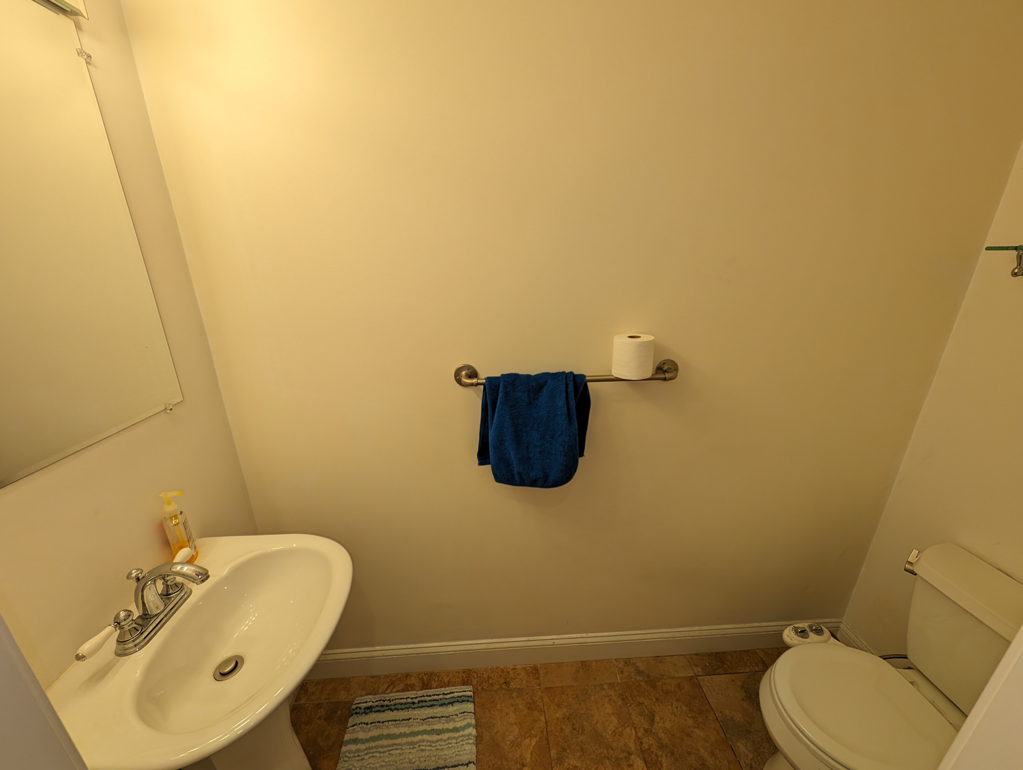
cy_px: 385
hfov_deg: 110.5
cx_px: 512
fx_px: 355
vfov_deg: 94.6
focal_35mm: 12
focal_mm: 2.23
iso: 59
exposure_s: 1/120
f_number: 1.95
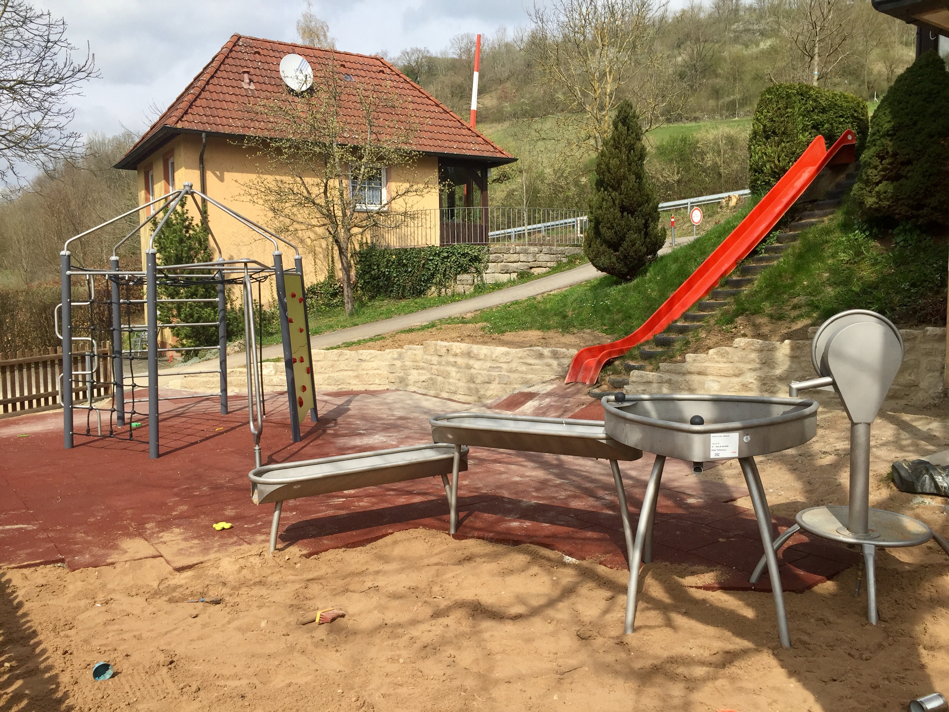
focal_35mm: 29
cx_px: 474
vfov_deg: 48.2
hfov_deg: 61.7
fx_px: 795
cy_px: 356
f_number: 2.2
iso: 32
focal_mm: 4.15
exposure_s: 1/1883
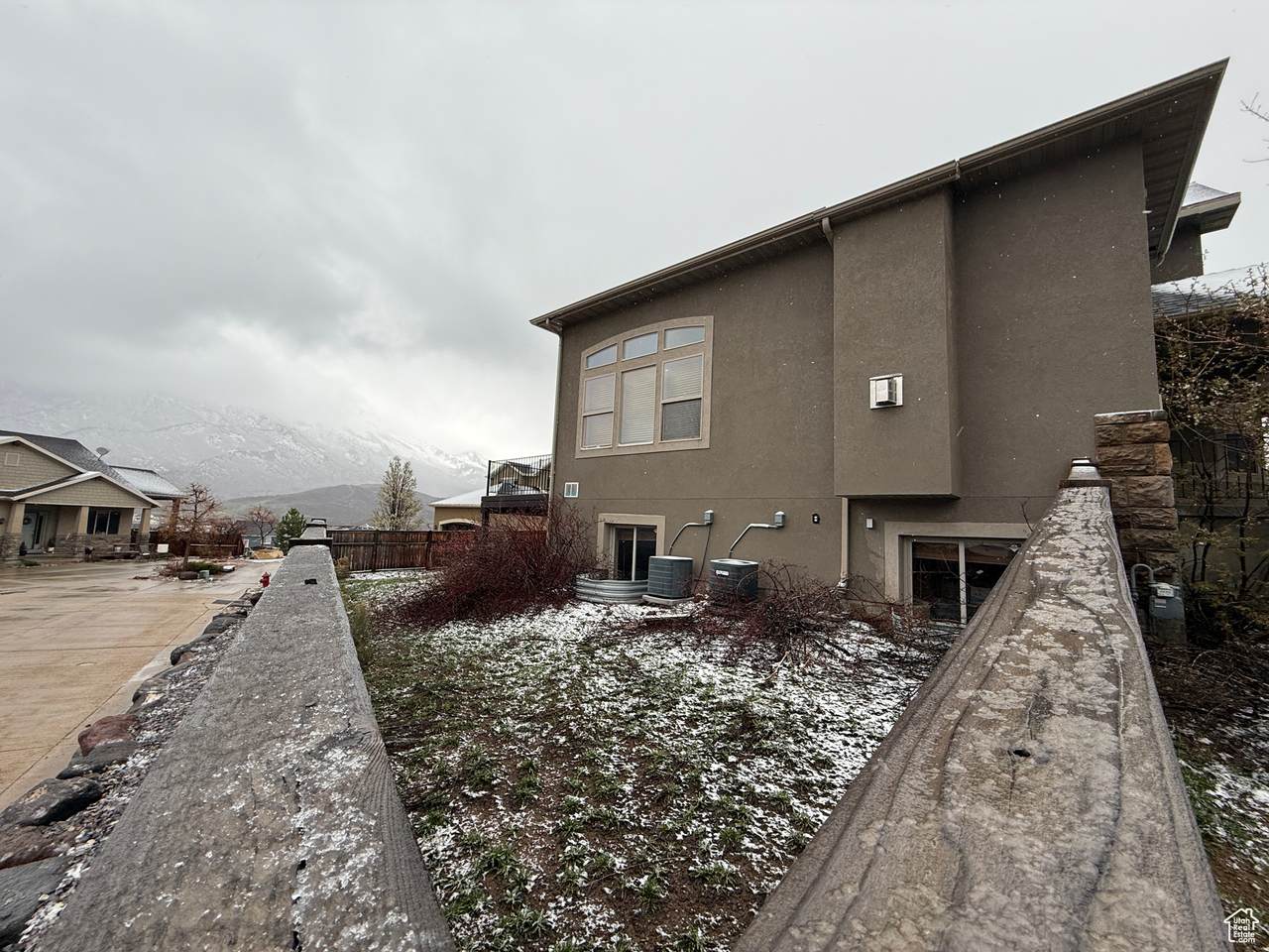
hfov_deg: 102.1
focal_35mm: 14
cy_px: 476
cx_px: 634
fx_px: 513
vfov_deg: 85.7
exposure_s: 1/398
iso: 50
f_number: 2.2
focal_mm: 2.22
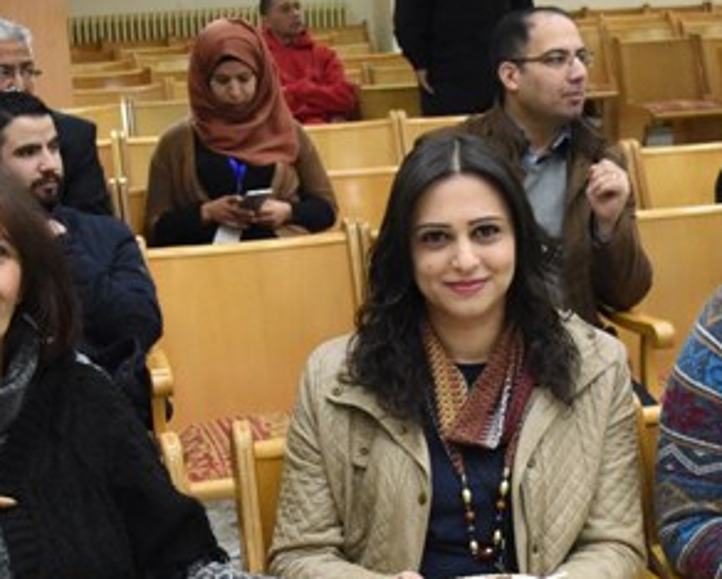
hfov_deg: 24.1
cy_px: 417
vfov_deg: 19.3
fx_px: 1689
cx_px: 366
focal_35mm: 79
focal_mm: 24
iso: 6400
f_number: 6.3
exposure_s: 1/160
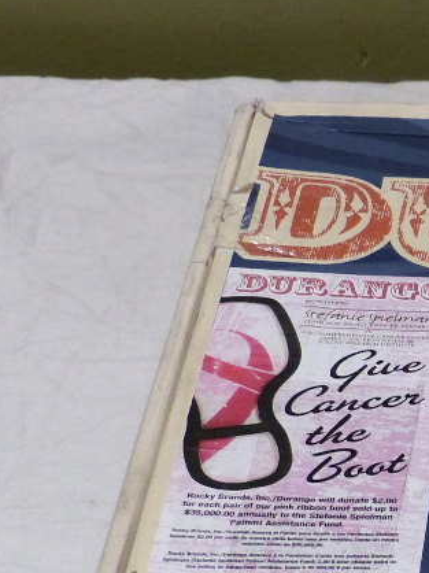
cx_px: 740
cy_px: 419
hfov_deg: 7.5
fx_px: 3192
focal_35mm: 193
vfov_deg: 10.2
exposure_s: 1/60
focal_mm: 11.4
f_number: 2.8
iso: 320
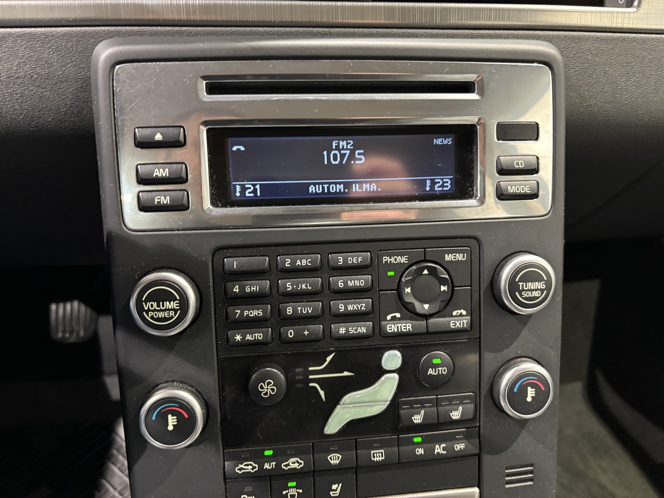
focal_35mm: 26
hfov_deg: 67.3
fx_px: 499
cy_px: 249
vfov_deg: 53.1
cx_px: 332
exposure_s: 1/30
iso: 500
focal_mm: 5.96
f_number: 1.6
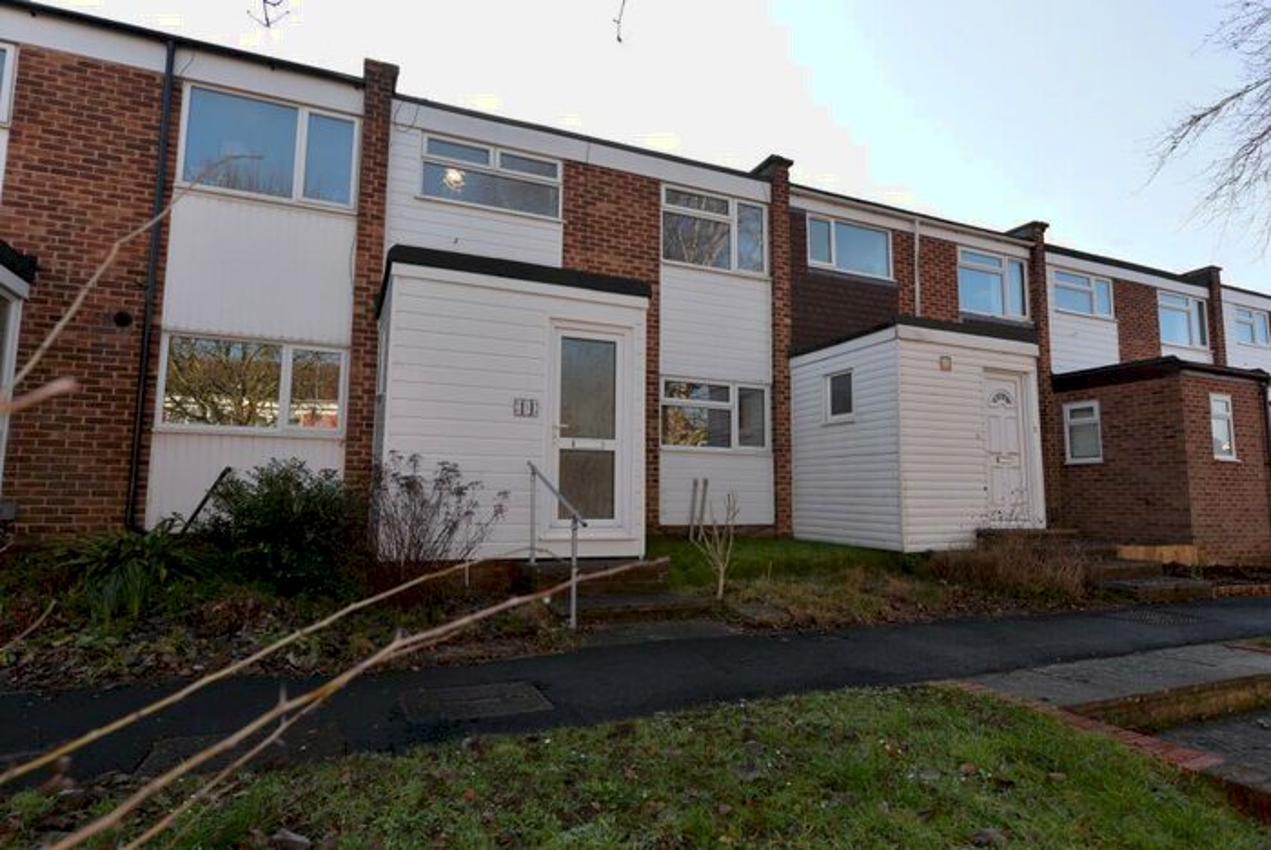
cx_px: 636
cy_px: 425
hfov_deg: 86.9
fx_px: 671
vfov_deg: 64.7
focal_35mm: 19
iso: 100
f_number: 6.3
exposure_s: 1/160
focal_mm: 19
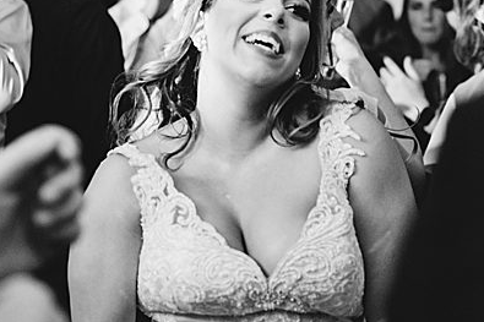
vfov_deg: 11.5
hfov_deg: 17.2
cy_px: 141
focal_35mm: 119
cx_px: 265
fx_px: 1599
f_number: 2.2
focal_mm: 50
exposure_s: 1/250
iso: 500
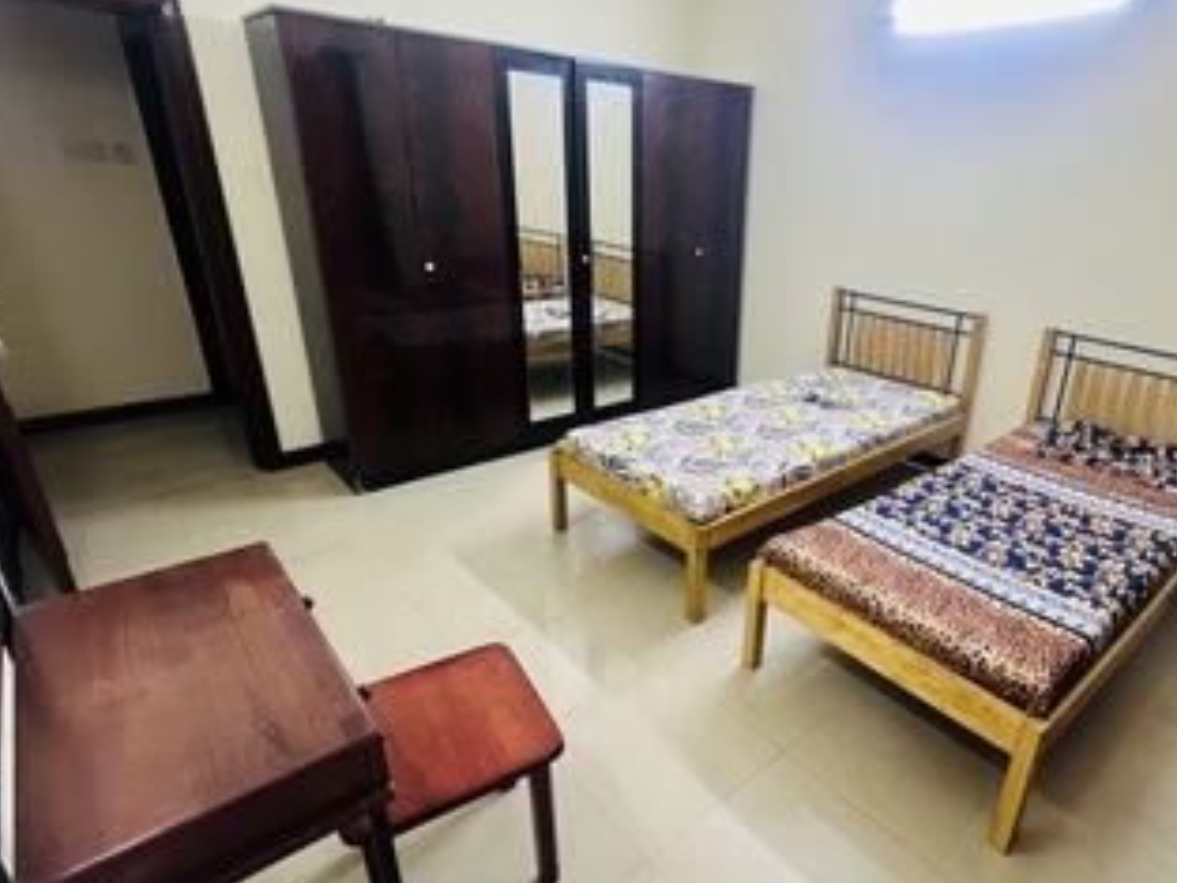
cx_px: 743
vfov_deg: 68.7
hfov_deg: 82.9
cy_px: 449
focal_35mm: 19
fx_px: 646
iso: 200
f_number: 1.8
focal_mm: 1.57
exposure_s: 1/50
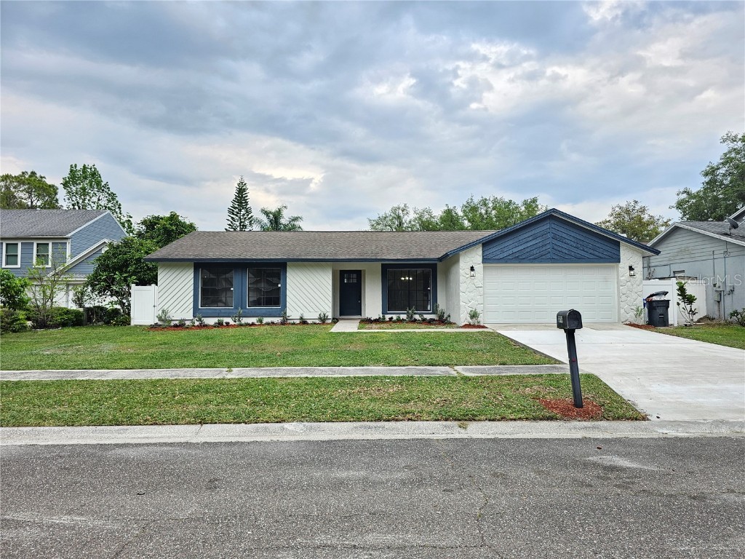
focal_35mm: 23
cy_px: 280
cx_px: 372
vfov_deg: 58.9
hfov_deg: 73.9
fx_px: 495
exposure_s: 1/207
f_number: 1.7
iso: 25
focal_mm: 6.3
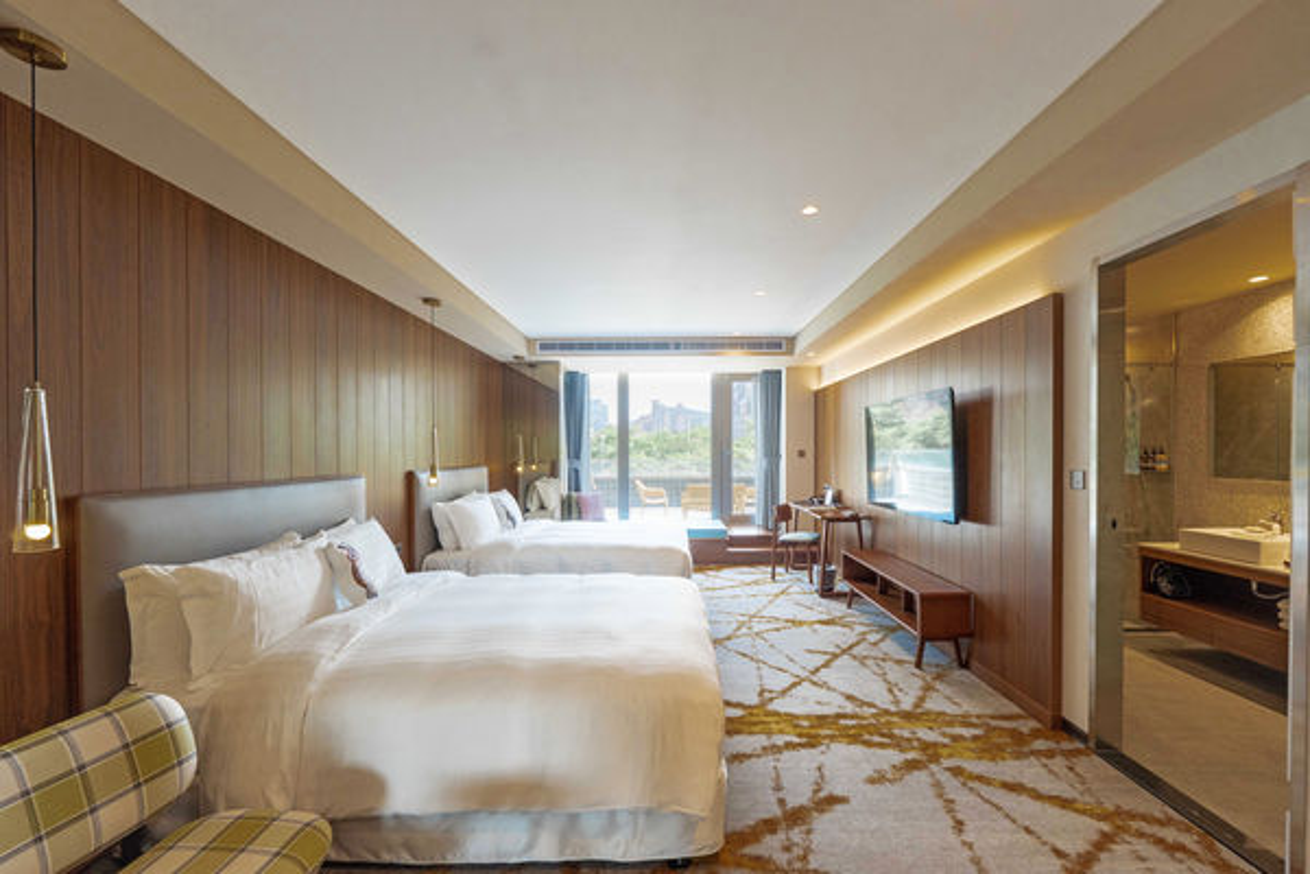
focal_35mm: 15
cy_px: 437
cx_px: 655
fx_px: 546
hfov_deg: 100.4
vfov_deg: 77.3
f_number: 7.1
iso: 400
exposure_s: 1/25
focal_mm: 10
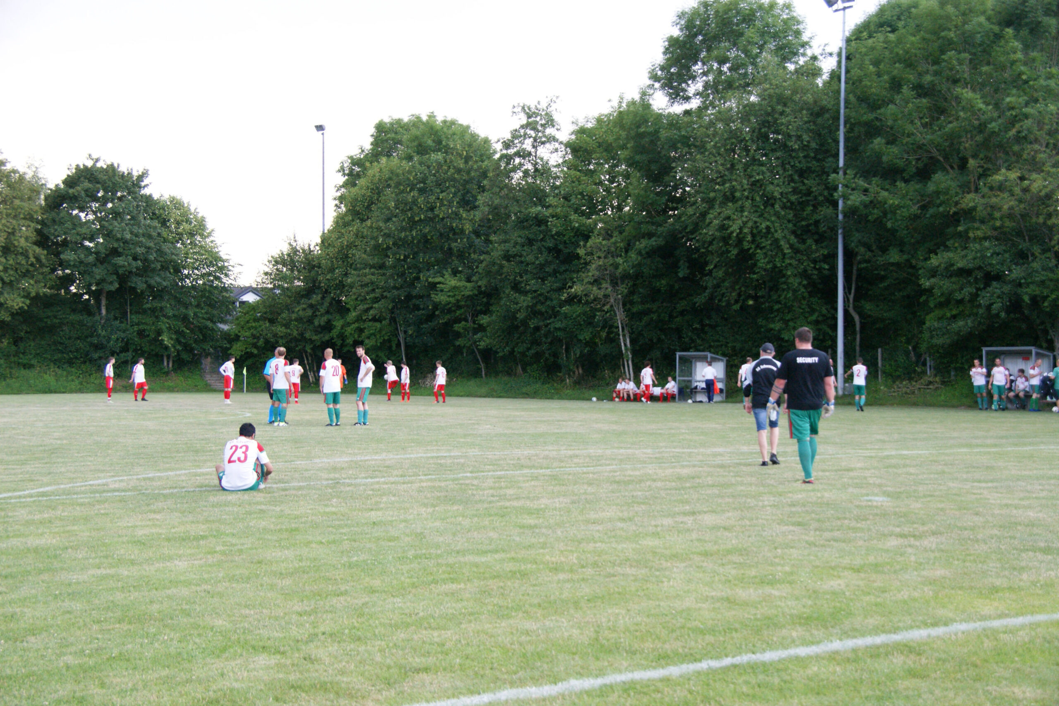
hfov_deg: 37.8
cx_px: 530
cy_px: 353
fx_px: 1544
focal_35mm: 52
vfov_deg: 25.8
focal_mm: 35
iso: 400
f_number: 5.6
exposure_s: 1/60
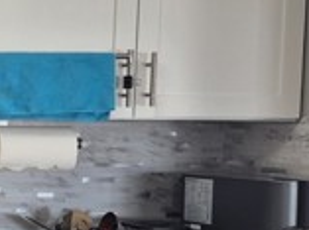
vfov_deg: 15.5
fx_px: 837
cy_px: 189
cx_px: -256
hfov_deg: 17.0
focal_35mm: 94
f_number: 1.8
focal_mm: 5.4
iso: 40
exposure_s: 1/53
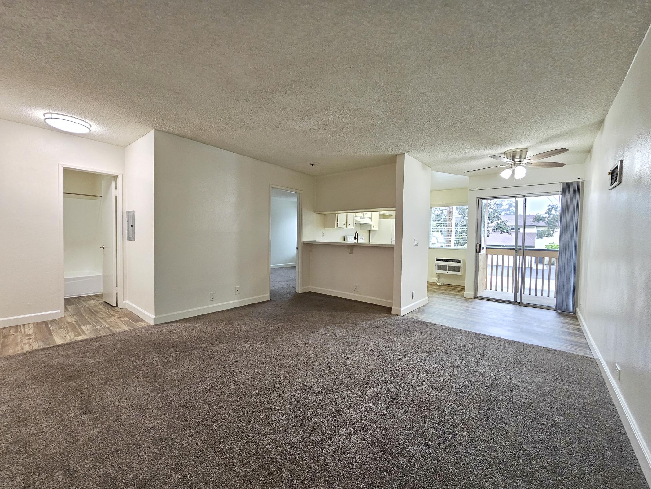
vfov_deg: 89.9
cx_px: 326
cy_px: 244
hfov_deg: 106.2
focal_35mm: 13
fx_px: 244
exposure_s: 1/60
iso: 200
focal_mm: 2.2
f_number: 2.2
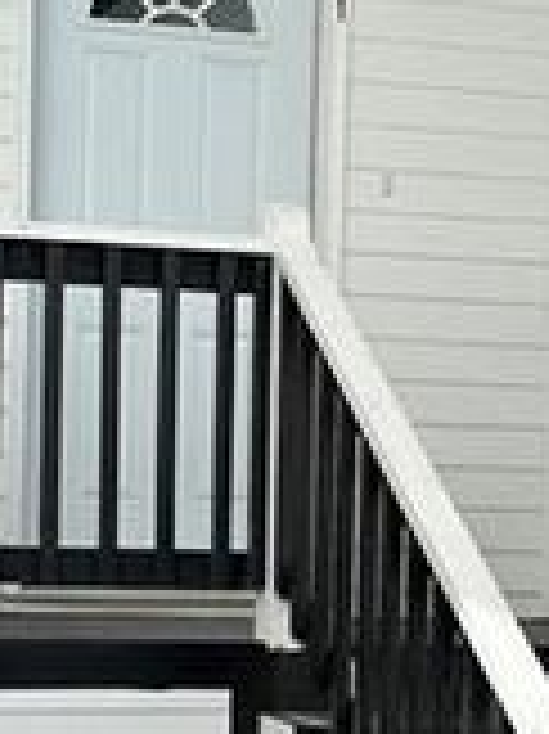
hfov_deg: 15.0
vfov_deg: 19.9
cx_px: 184
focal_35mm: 98
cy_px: 520
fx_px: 2075
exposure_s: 1/3717
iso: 80
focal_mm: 6.86
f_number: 1.78
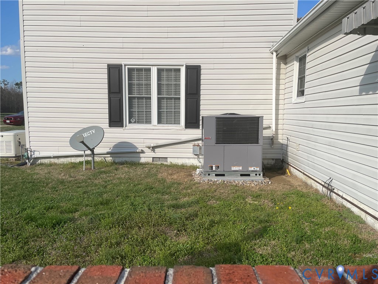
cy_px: 142
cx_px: 189
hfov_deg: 67.3
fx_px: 284
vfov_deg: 53.1
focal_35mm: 26
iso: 32
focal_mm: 4.2
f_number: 1.6
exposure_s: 1/4651
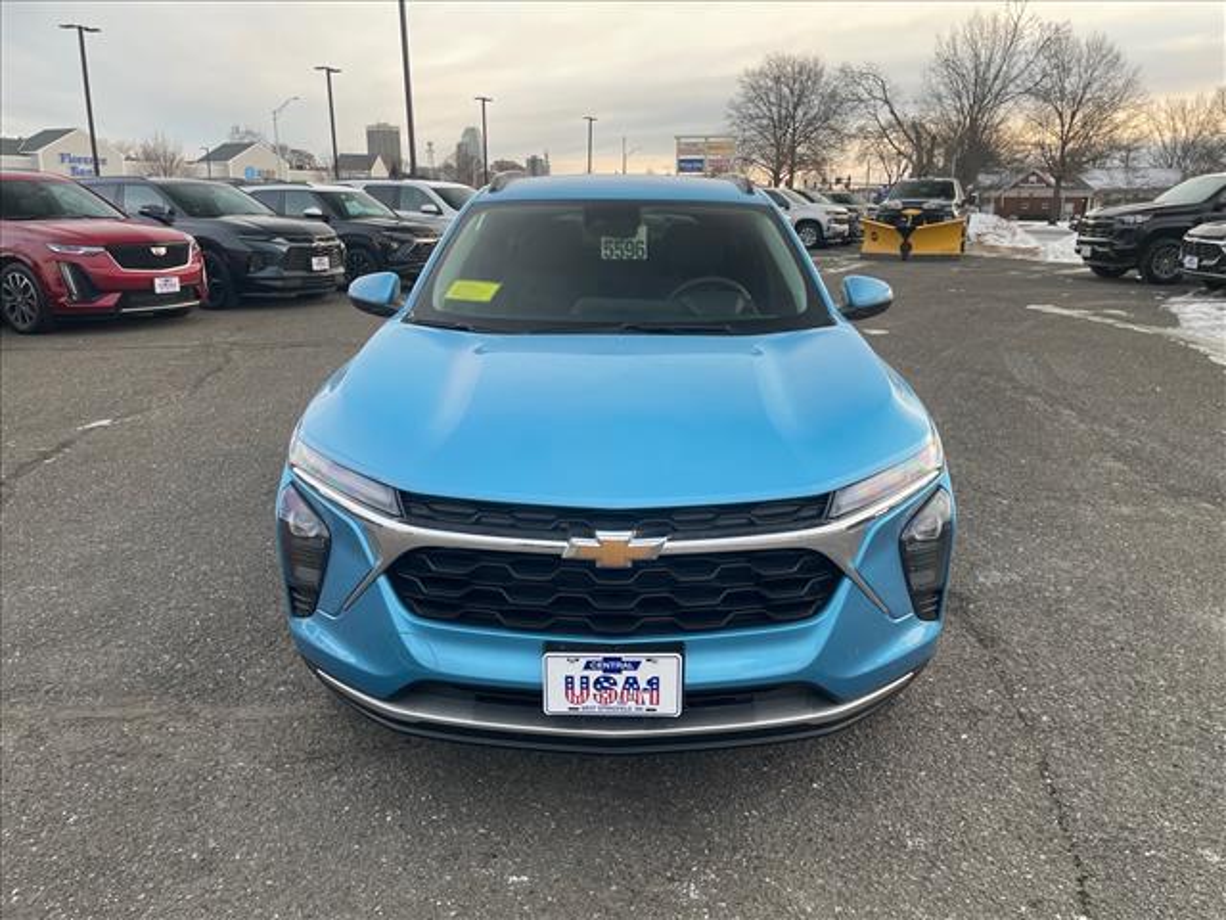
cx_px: 613
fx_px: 921
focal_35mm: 26
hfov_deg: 67.3
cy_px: 460
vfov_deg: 53.1
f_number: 1.6
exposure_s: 1/121
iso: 40
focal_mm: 4.2
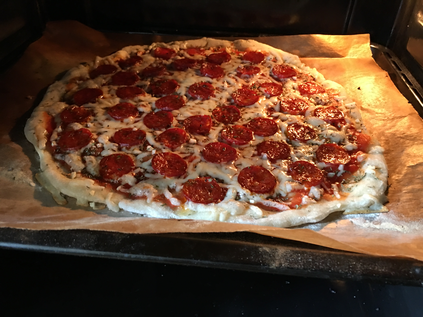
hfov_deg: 61.7
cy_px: 158
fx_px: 354
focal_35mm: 29
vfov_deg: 48.2
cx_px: 212
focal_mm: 4.15
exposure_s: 1/10
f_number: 2.2
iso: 80
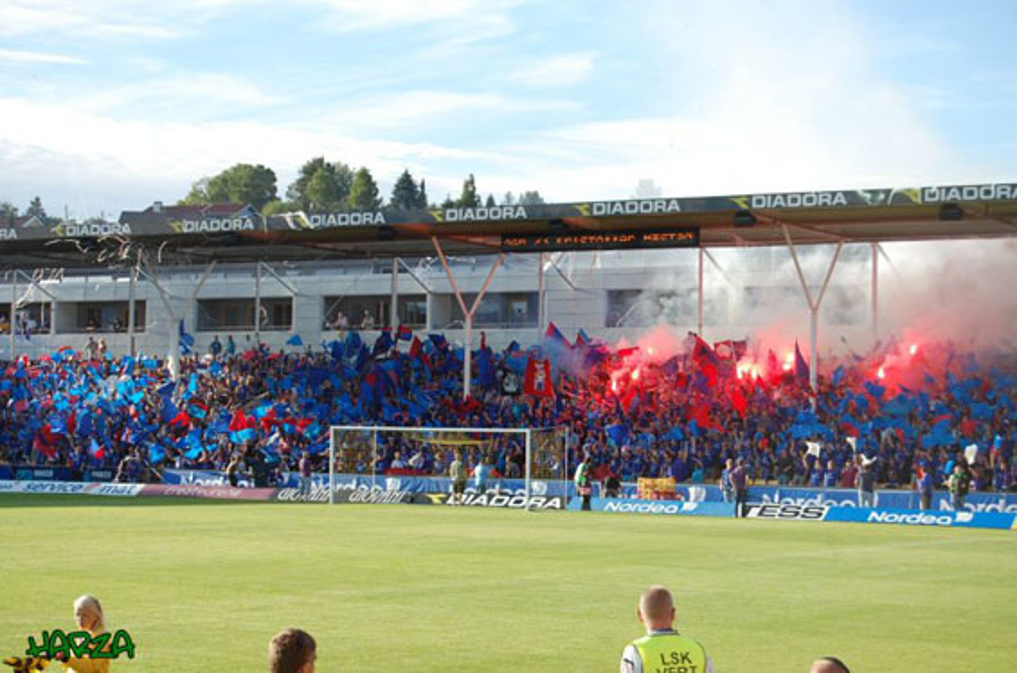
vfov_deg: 16.5
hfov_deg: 24.7
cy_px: 336
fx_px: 2325
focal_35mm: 82
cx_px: 508
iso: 200
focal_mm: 55
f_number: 6.3
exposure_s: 1/160
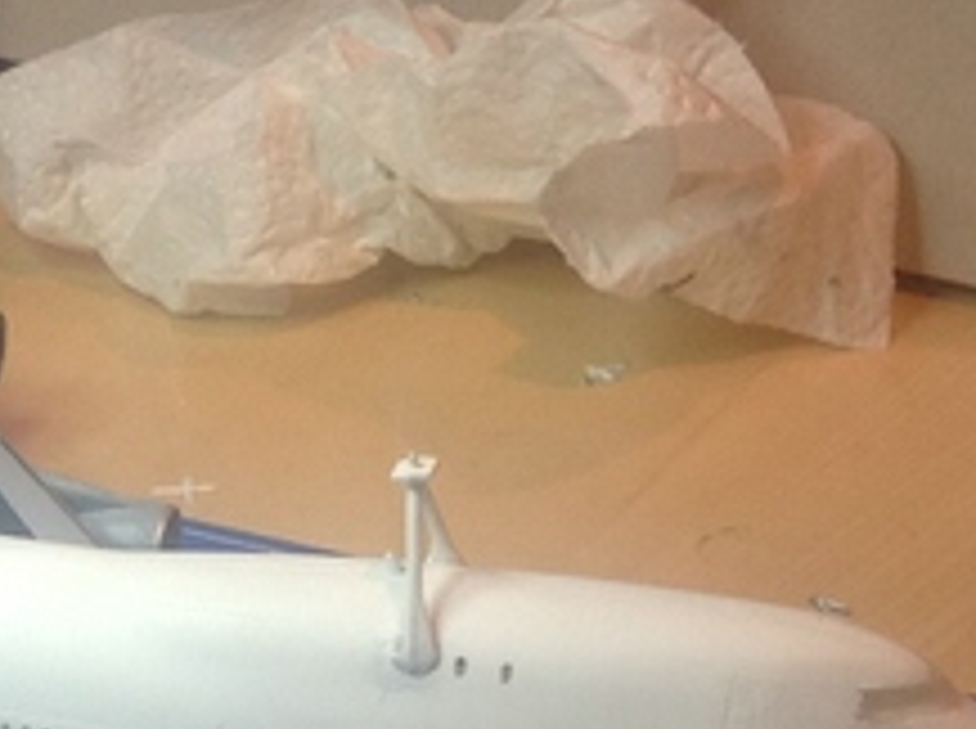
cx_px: -292
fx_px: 4082
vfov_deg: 10.1
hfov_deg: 13.2
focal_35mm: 145
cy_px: 796
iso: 64
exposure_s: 1/33
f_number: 2.4
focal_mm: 4.28
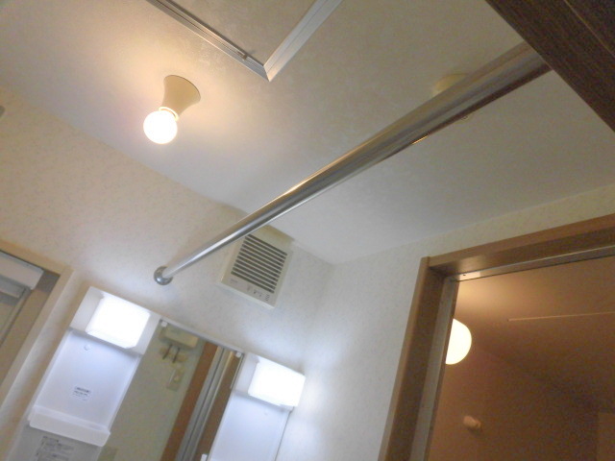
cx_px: 308
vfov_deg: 56.8
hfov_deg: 71.6
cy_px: 230
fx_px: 426
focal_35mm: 24
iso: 100
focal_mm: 4.3
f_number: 3.1
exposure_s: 1/200
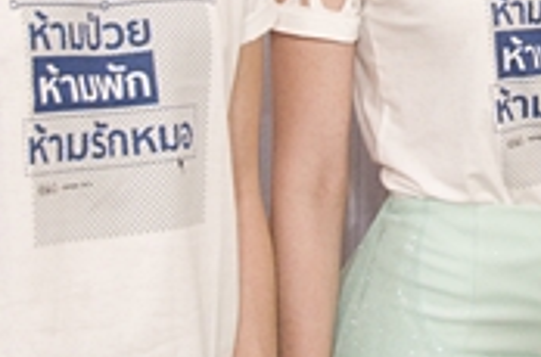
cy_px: -120
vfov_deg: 8.4
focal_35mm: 161
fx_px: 2409
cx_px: 588
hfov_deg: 12.6
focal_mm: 31
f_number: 5.6
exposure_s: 1/100
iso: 1250
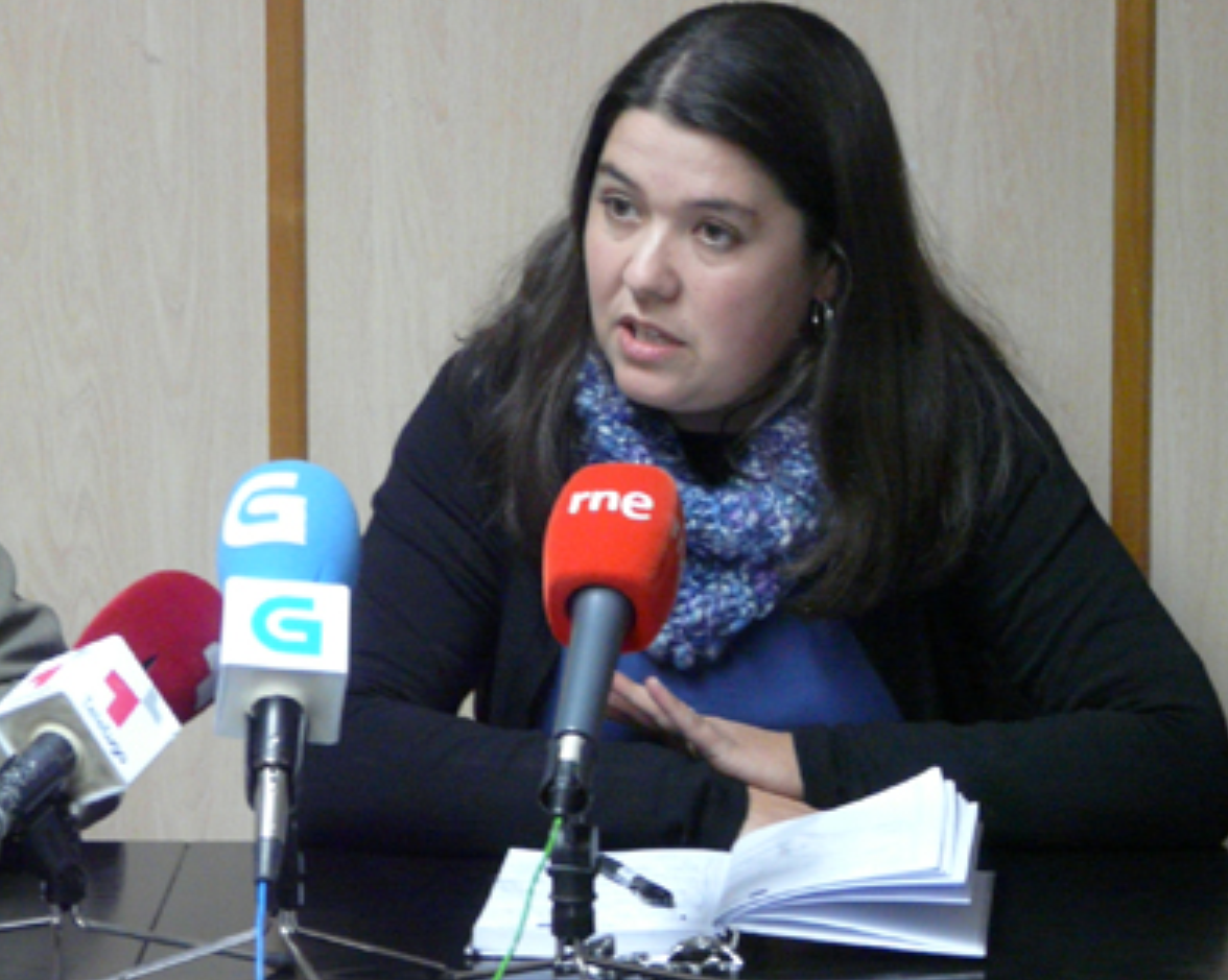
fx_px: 4721
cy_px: 487
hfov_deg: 14.8
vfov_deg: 11.9
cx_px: 641
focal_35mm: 130
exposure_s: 1/15
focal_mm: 20.2
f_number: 3.6
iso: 400
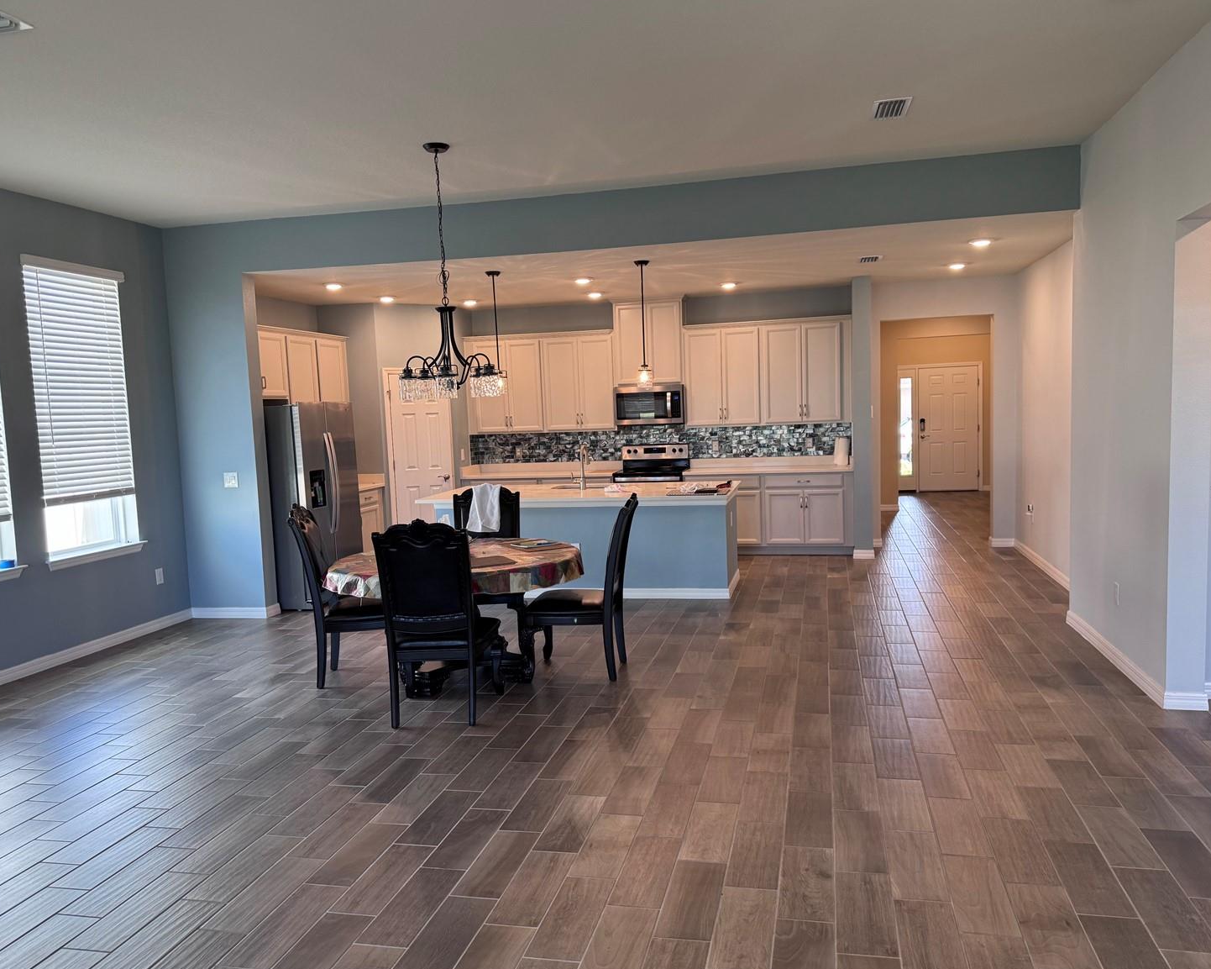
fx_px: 932
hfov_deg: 66.0
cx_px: 618
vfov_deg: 54.9
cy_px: 491
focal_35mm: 26
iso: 160
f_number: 1.78
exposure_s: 1/120
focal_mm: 6.76
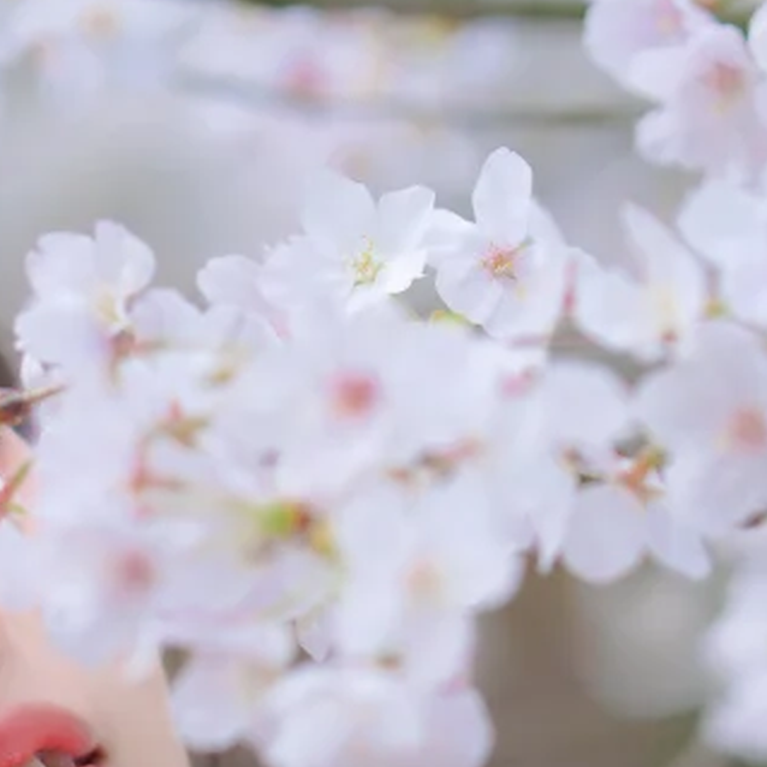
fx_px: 9200
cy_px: 1238
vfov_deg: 4.7
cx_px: -36
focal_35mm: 367
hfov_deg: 4.8
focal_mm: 85
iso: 100
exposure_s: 1/1250
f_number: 2.2
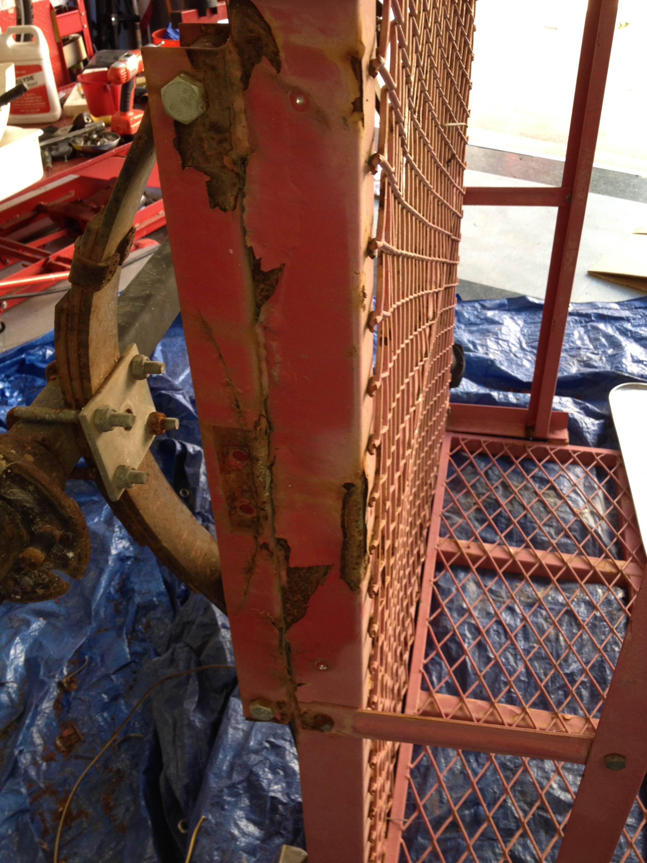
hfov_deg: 40.7
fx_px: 872
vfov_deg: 52.6
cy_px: 432
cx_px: 324
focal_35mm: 35
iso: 50
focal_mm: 4.28
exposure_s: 1/40
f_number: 2.4
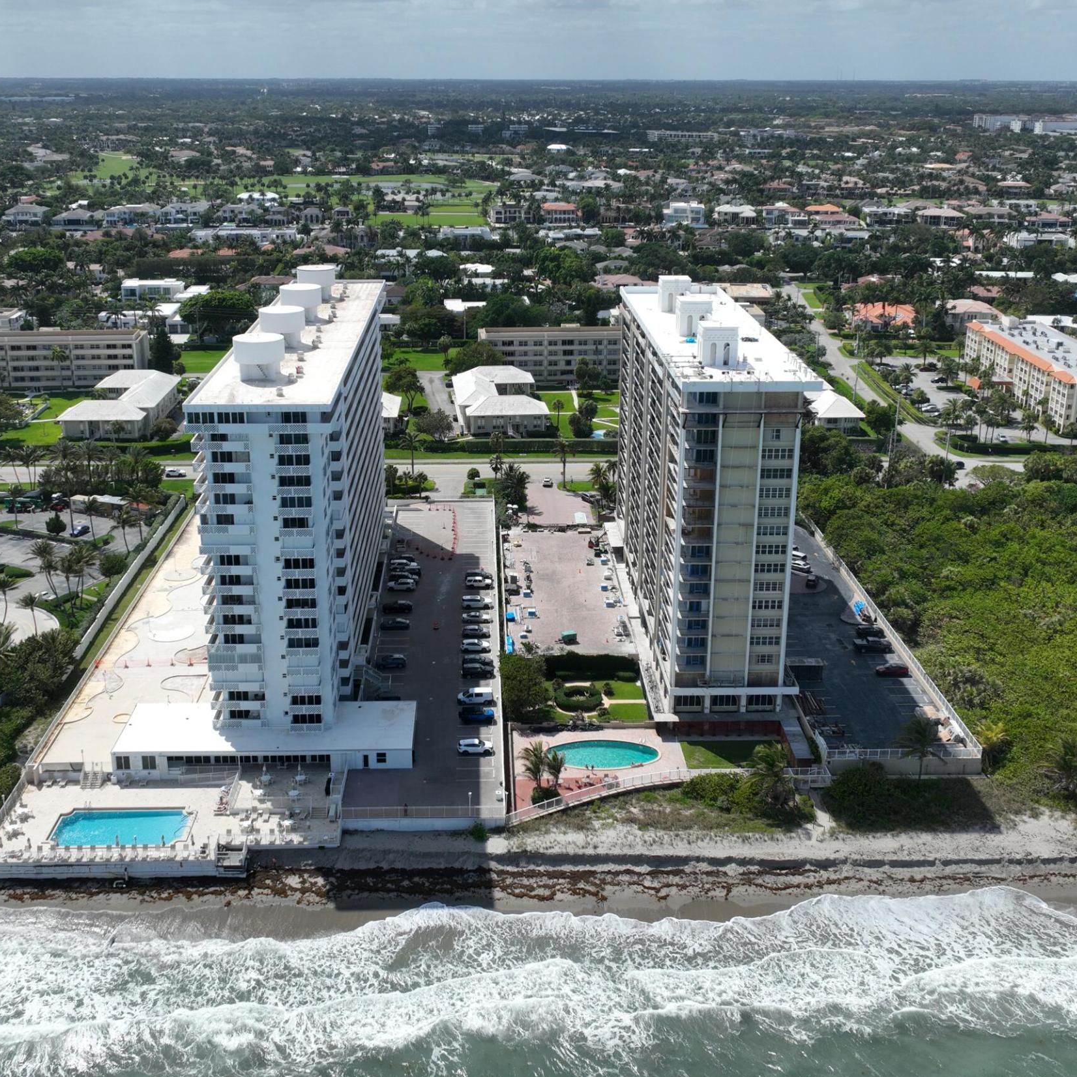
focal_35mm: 37
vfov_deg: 44.9
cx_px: 515
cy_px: 506
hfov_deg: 44.9
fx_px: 1302
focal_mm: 12.29
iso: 100
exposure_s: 1/3200
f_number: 2.8
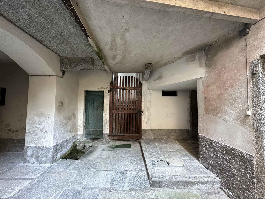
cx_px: 132
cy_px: 100
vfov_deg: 85.7
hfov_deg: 102.1
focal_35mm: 14
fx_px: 107
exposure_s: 1/60
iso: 500
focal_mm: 2.22
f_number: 2.2
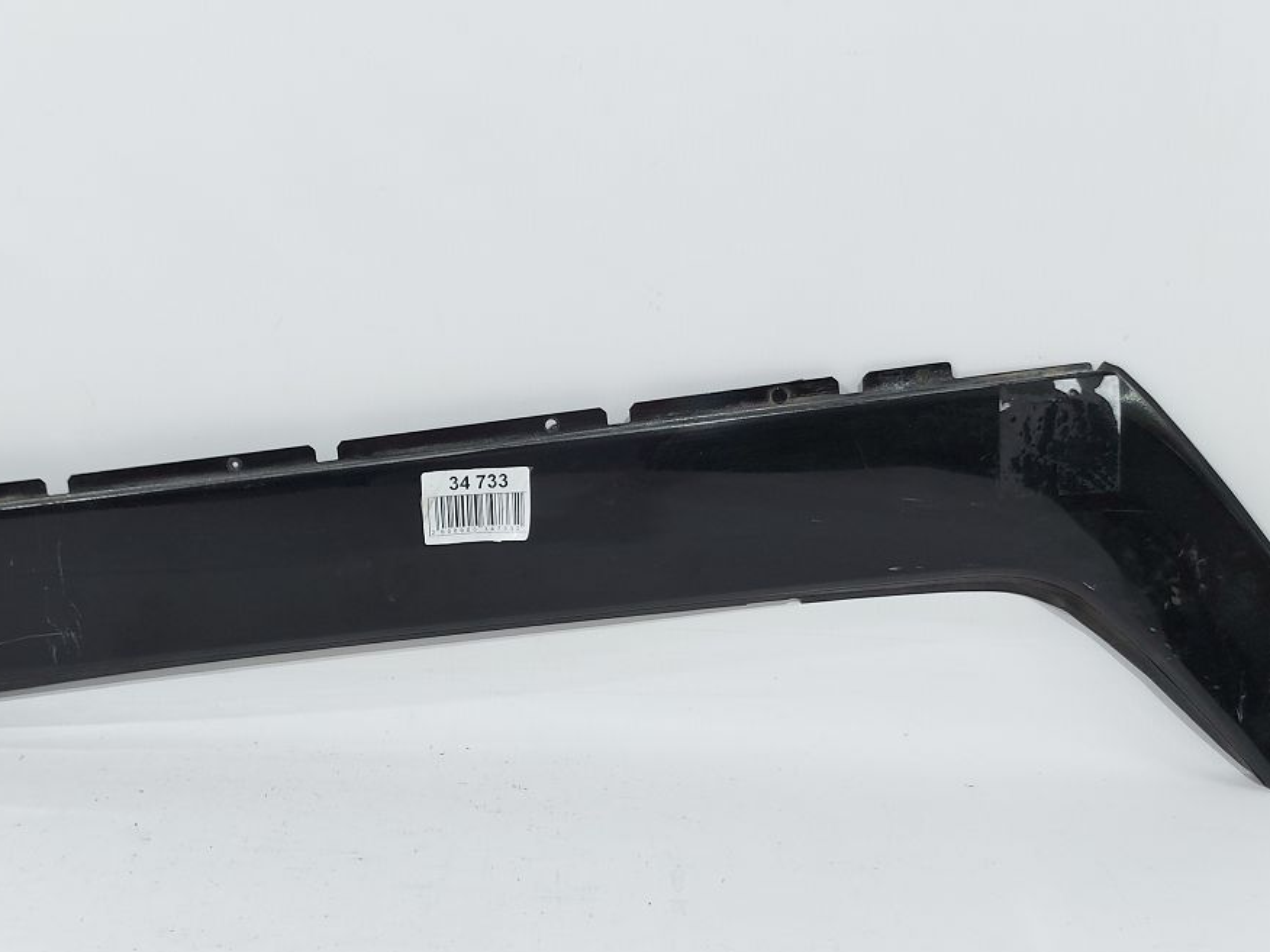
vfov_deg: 37.5
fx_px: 1394
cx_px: 407
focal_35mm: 38
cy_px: 591
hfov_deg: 48.0
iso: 50
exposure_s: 1/50
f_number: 1.8
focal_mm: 5.23
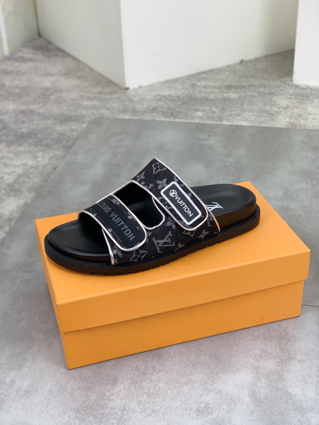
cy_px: 212
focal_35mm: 52
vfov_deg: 36.8
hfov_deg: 28.0
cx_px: 160
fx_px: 639
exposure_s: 1/100
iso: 25
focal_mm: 6
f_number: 2.4
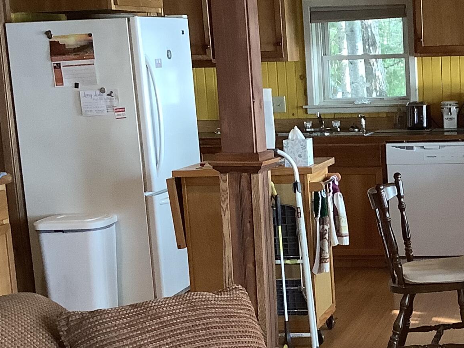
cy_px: 219
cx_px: 468
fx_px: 1072
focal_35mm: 80
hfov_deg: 23.4
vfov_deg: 18.4
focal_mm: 3.3
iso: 160
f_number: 2.4
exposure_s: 1/50
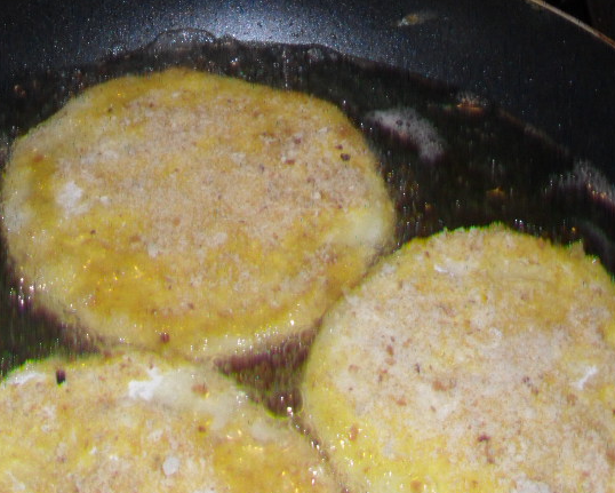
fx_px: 1184
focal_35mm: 65
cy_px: 428
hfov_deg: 28.9
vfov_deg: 23.0
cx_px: 209
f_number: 3.2
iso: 200
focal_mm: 6.3
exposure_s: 1/45
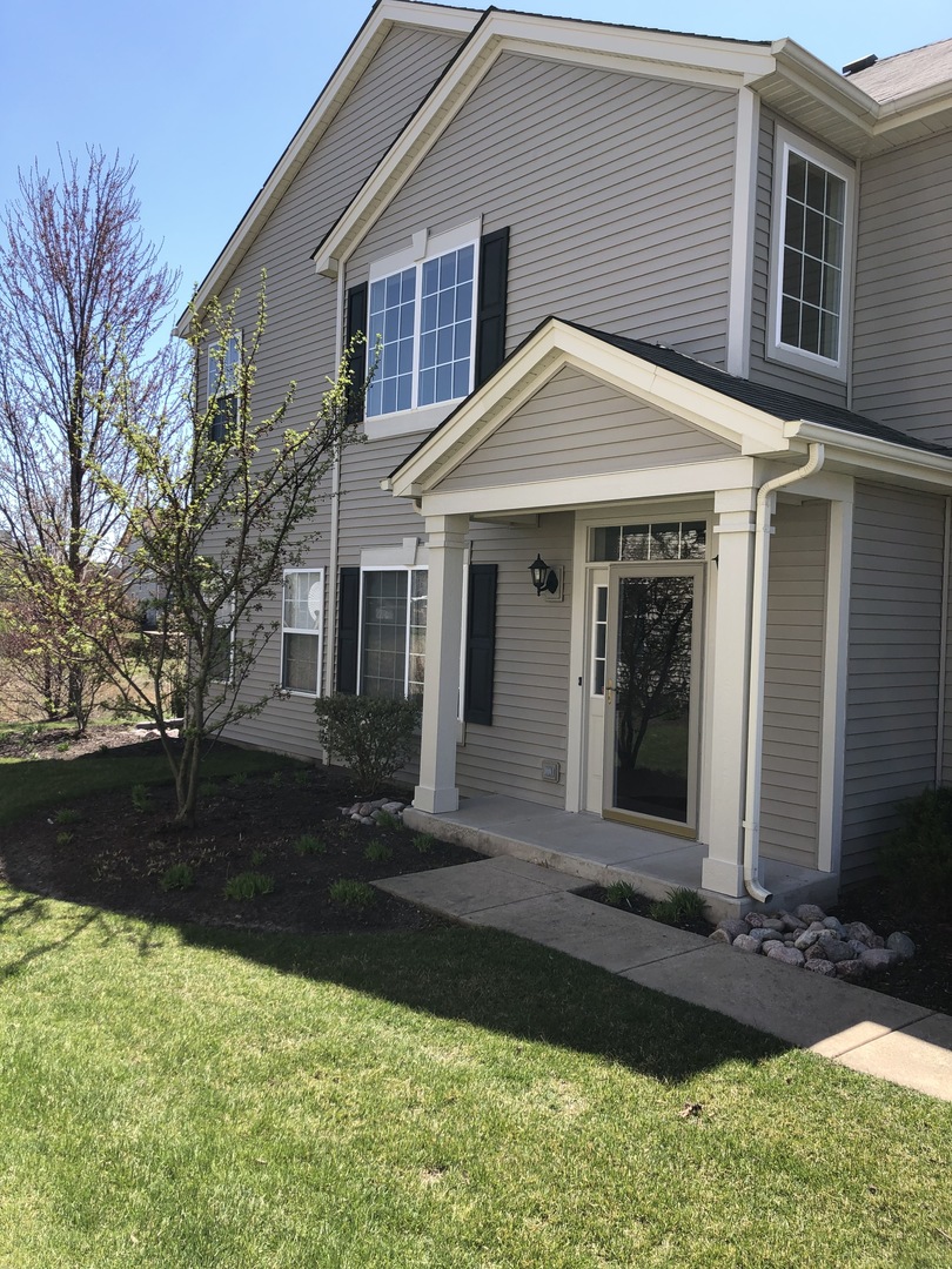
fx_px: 1027
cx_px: 476
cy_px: 634
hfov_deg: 49.7
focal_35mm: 28
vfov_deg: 63.4
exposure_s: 1/838
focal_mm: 4
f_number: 1.8
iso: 20
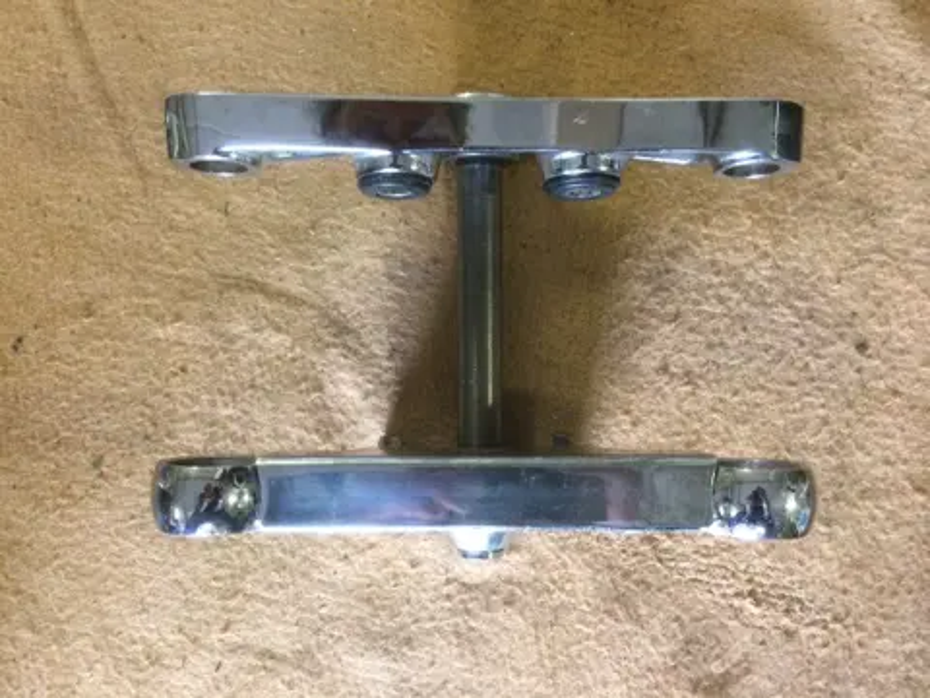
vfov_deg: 48.2
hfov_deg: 61.7
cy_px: 349
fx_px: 779
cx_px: 465
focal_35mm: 29
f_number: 2.2
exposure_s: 1/33
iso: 200
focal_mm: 4.15
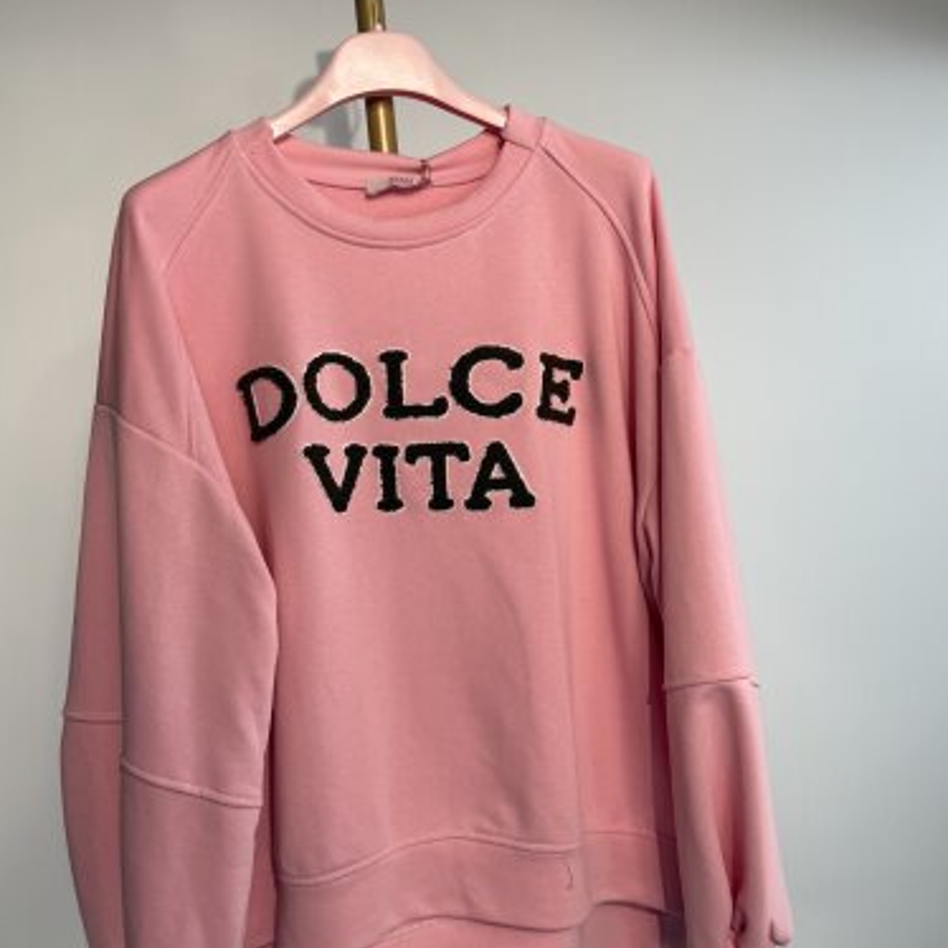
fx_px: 1053
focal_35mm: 34
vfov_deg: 48.4
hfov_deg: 48.4
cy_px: 512
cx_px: 436
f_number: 1.78
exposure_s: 1/805
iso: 80
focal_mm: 6.76
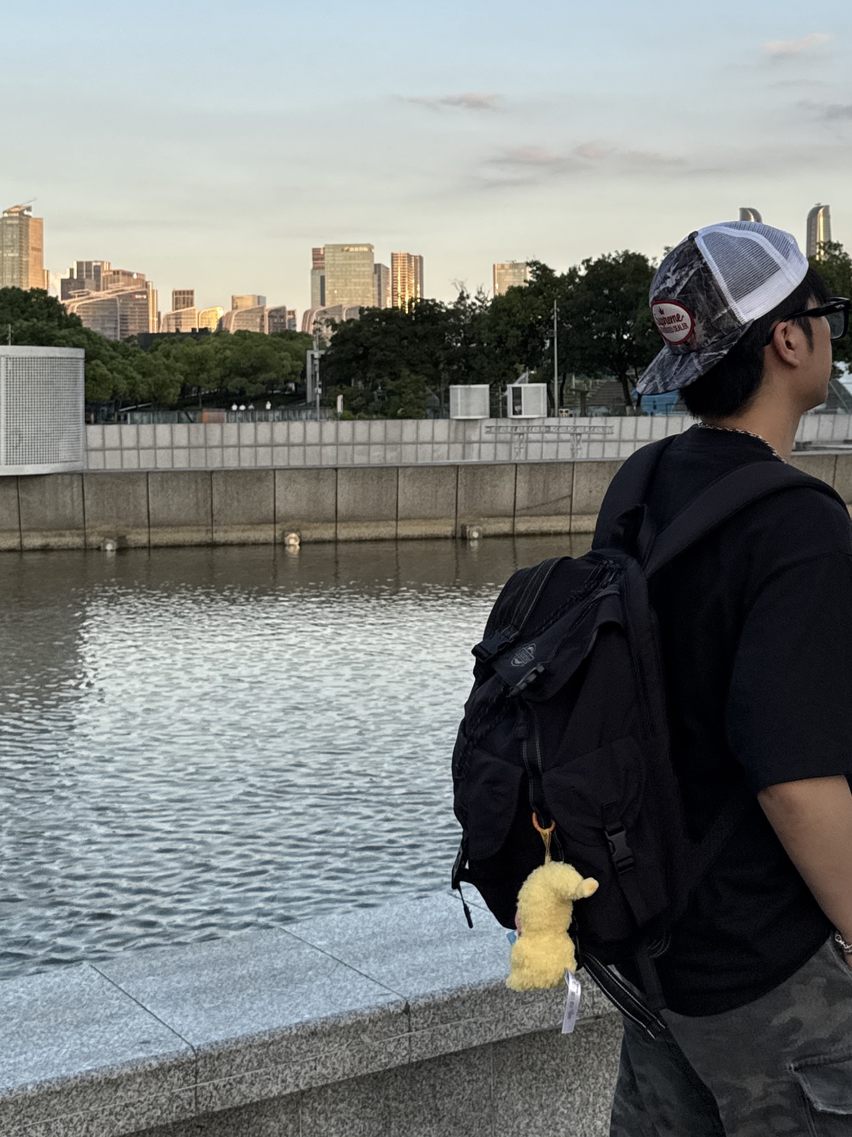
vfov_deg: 43.2
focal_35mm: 43
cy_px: 763
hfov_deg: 32.5
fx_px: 1412
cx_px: 698
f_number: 1.78
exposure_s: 1/792
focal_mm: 6.76
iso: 80
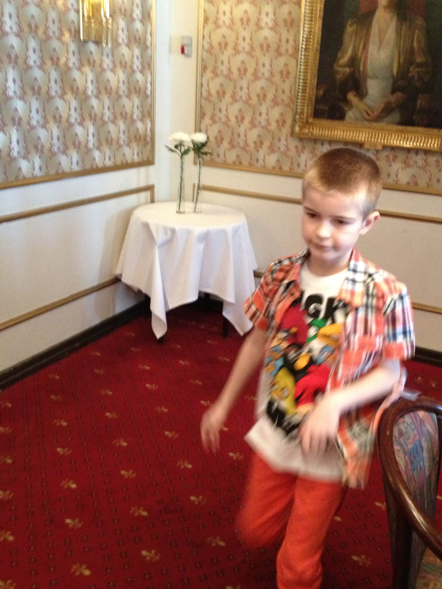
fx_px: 681
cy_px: 302
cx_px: 248
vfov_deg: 46.8
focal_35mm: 40
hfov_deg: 35.9
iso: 500
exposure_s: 1/15
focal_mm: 4.28
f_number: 2.4
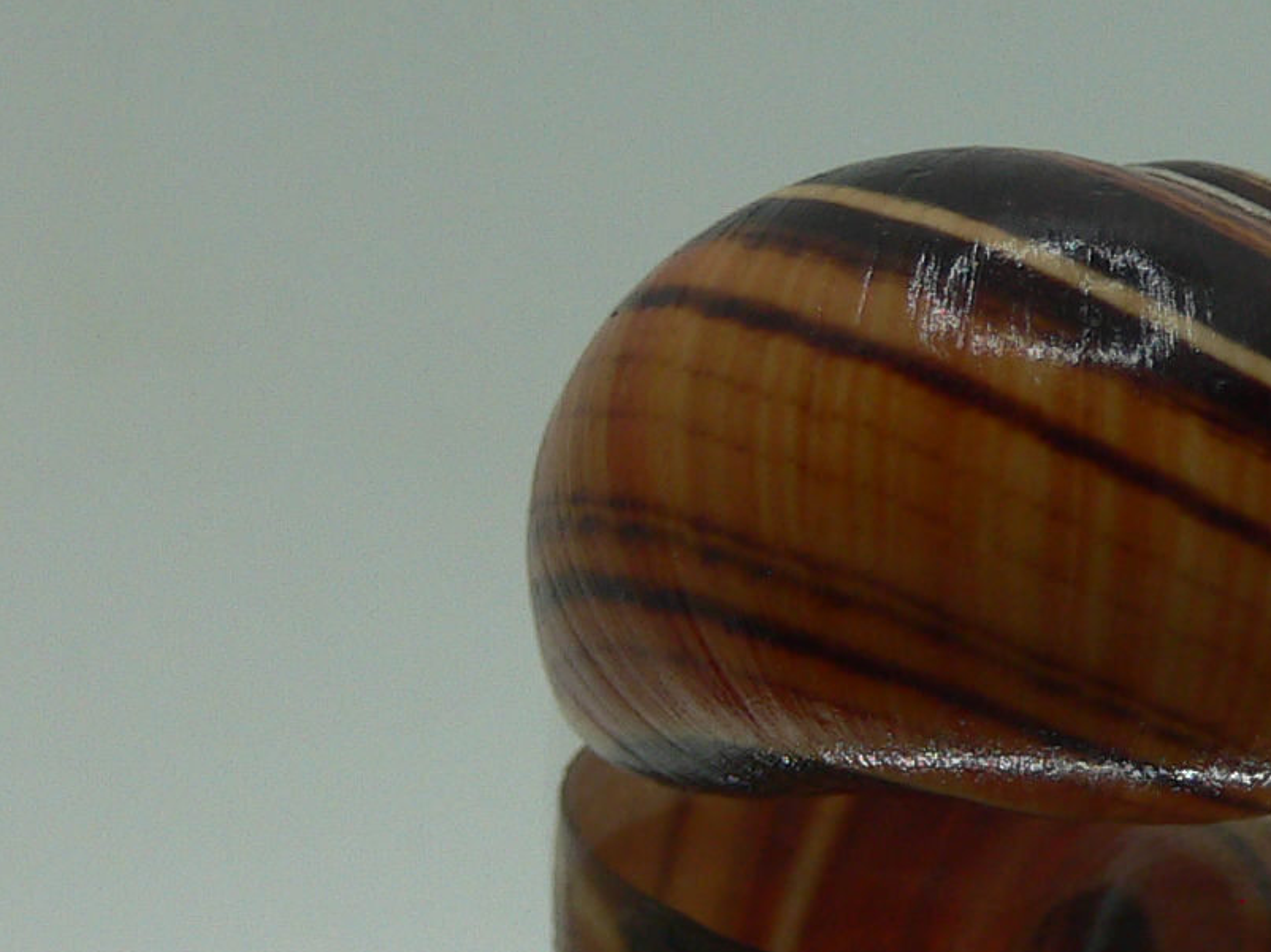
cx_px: 1063
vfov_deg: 16.7
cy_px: 665
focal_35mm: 88
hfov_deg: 21.9
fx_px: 3230
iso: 80
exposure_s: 1/80
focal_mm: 4.6
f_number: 2.8
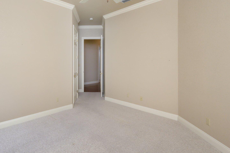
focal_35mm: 20
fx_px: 128
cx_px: 86
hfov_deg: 82.4
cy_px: 63
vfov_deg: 61.4
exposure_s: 1/60
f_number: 9
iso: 320
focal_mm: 14
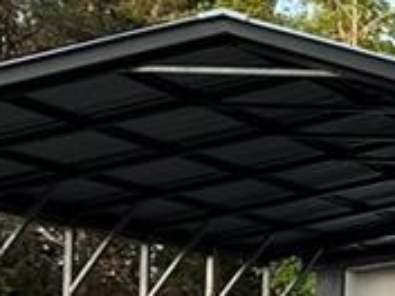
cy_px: 372
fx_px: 2020
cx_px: 855
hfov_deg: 10.1
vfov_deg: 8.3
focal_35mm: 177
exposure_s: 1/1621
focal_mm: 5.7
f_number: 1.5
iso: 50
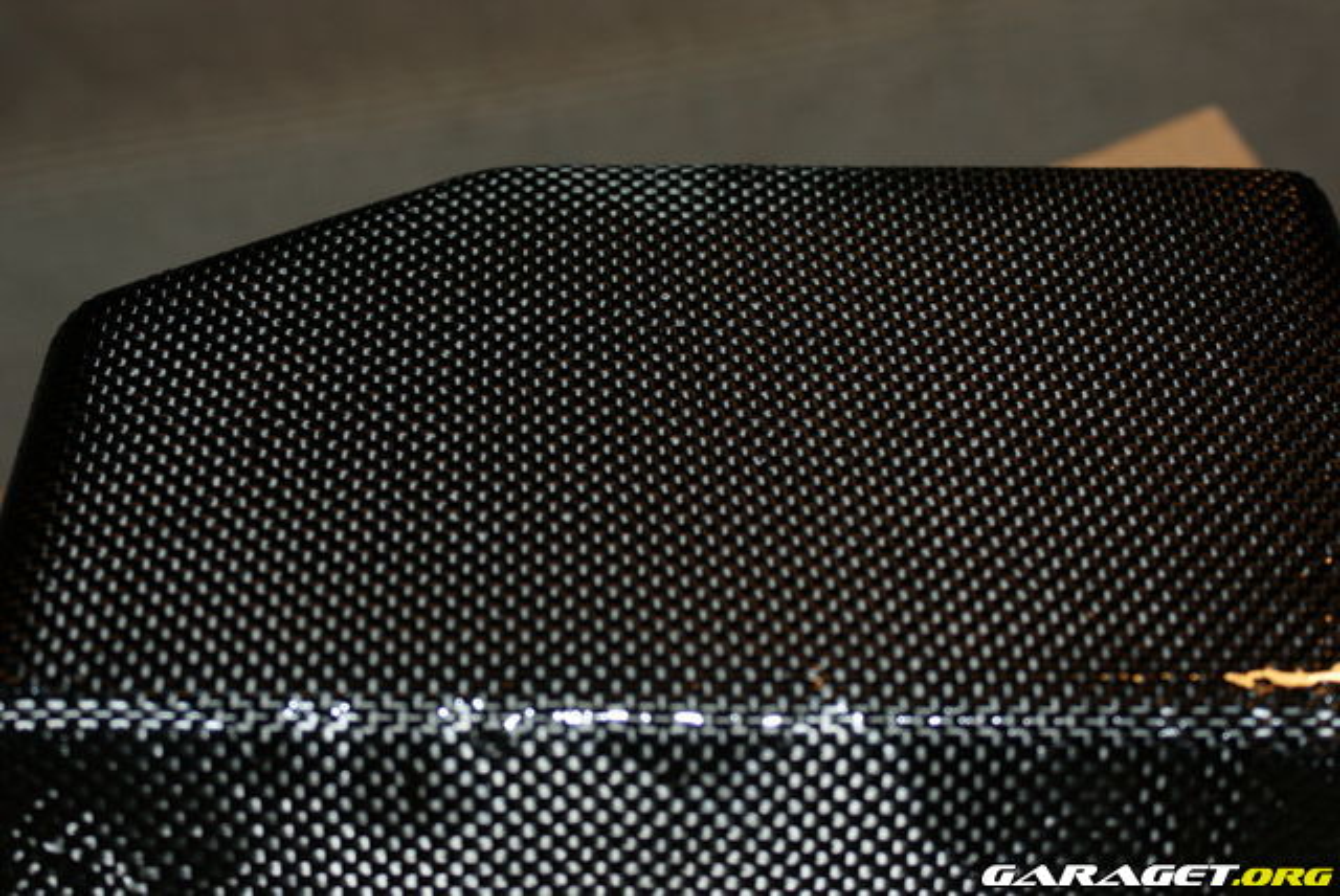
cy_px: 448
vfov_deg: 20.2
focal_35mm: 68
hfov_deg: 29.8
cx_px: 670
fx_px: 2515
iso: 400
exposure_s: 1/80
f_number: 5.6
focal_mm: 45
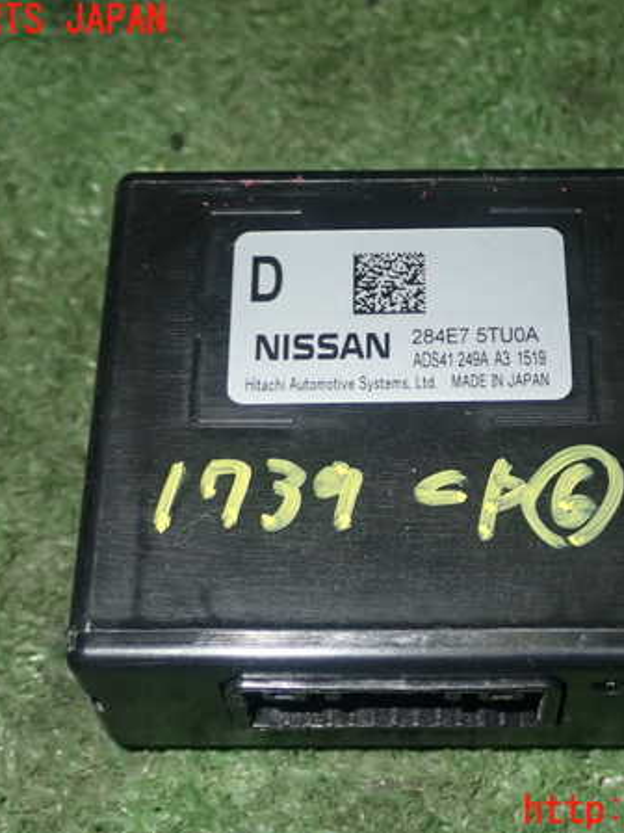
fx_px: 1610
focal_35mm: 67
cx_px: 386
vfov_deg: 29.0
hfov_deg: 21.9
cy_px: 416
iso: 320
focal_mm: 9.01
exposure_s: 1/50
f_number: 9
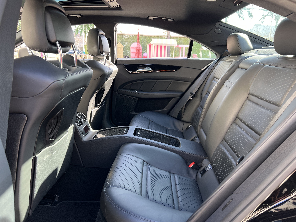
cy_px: 111
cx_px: 148
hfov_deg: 67.3
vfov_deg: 53.1
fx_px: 222
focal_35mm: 26
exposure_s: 1/121
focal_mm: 5.7
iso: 64
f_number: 1.5
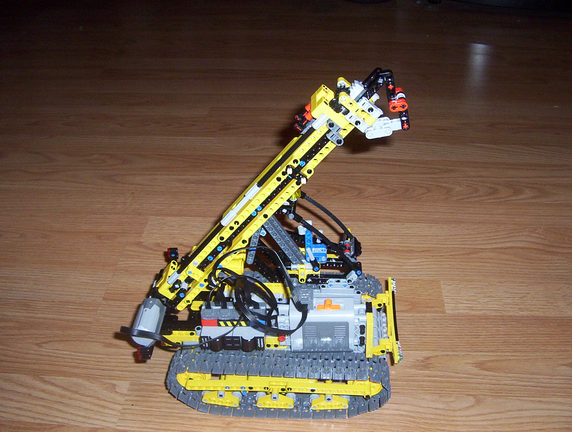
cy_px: 216
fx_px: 646
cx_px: 286
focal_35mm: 39
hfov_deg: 47.8
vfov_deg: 37.0
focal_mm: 5.26
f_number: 3.84
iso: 140
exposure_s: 1/60
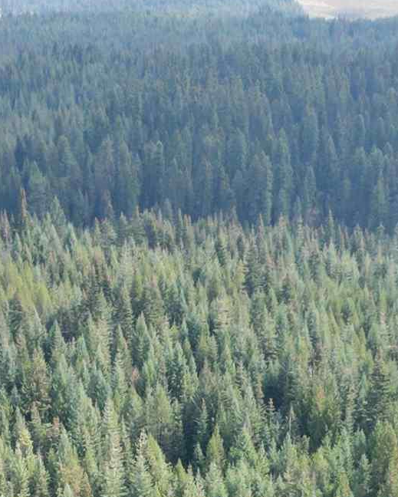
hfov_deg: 13.9
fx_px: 1633
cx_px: 156
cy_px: 705
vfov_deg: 16.1
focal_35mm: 111
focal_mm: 6.72
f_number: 1.7
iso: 130
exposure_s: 1/1000
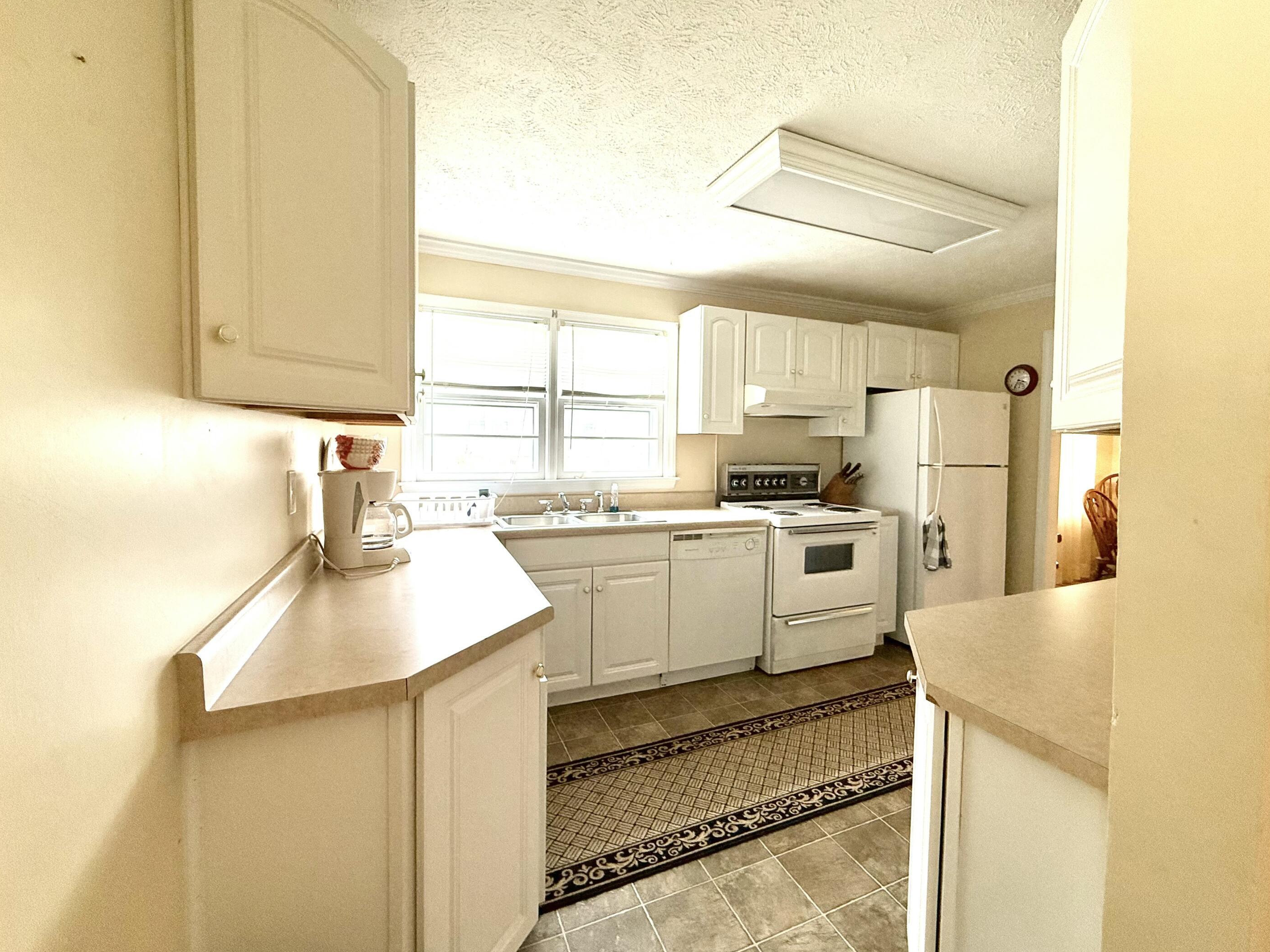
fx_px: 550
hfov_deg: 98.1
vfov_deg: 81.7
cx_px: 664
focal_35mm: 15
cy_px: 464
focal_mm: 2.22
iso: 160
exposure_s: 1/120
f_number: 2.2
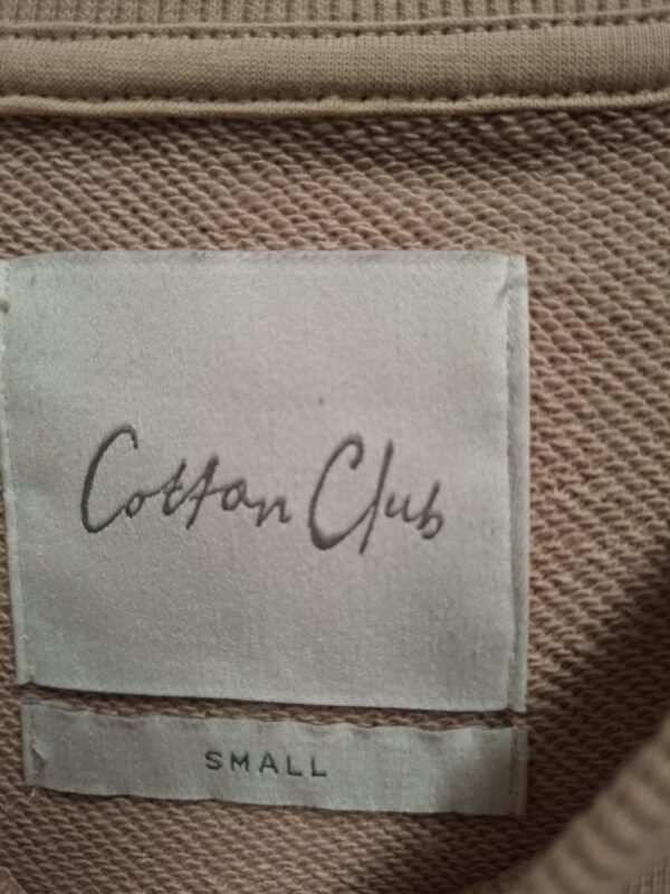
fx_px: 594
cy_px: 447
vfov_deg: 73.9
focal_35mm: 23
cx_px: 335
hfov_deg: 58.9
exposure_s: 1/60
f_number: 1.8
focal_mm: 5.54
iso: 200
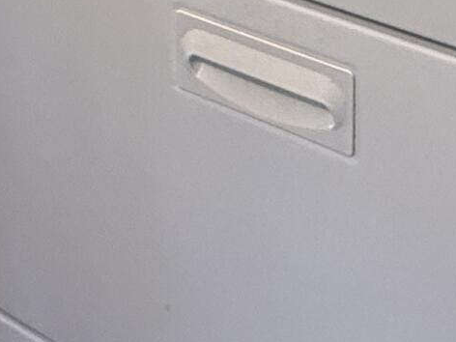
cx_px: 248
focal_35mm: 89
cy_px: -454
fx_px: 1172
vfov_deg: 13.0
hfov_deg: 22.0
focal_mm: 2.22
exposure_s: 1/60
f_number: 2.2
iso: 320
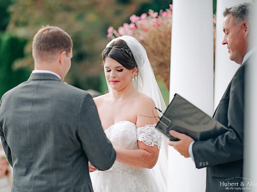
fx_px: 846
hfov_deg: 17.3
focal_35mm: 114
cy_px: 96
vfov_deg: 13.0
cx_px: 115
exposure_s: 1/6400
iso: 250
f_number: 1.6
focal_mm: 105
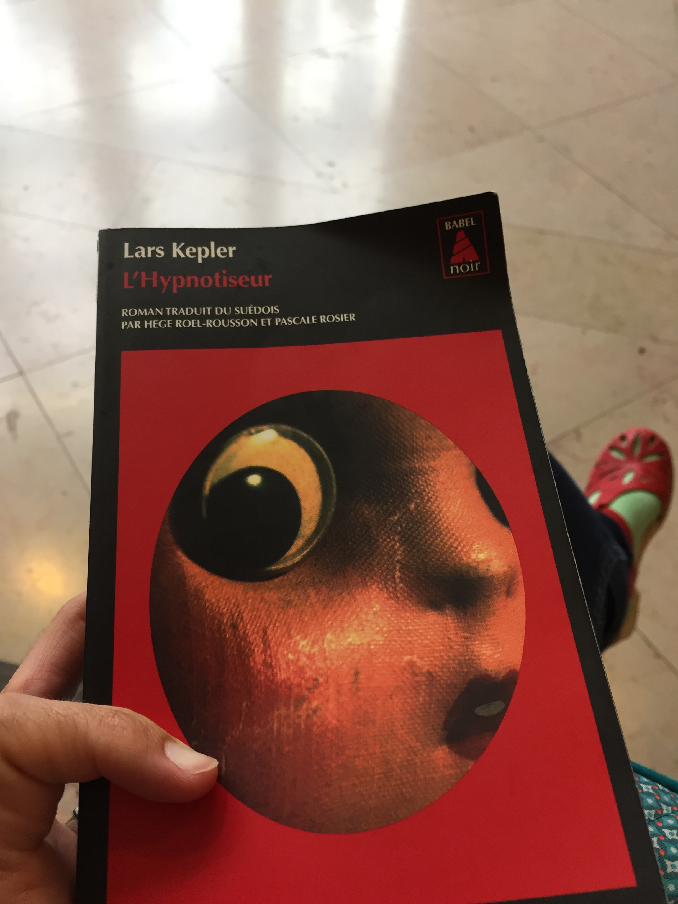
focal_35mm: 29
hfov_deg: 48.2
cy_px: 452
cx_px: 339
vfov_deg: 61.7
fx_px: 757
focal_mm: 4.15
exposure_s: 1/33
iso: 100
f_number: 2.2
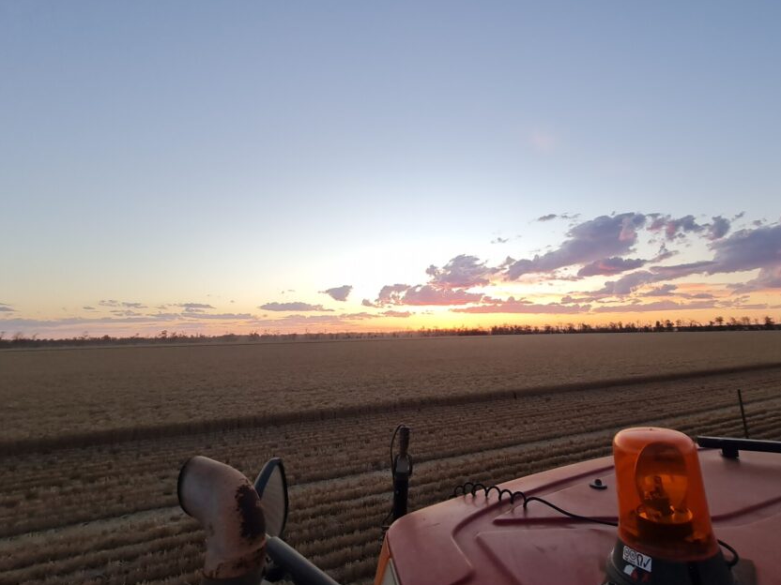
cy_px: 252
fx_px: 361
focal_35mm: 16
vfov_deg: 77.7
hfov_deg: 93.4
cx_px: 465
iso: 100
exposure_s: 1/100
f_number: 2.2
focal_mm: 2.2
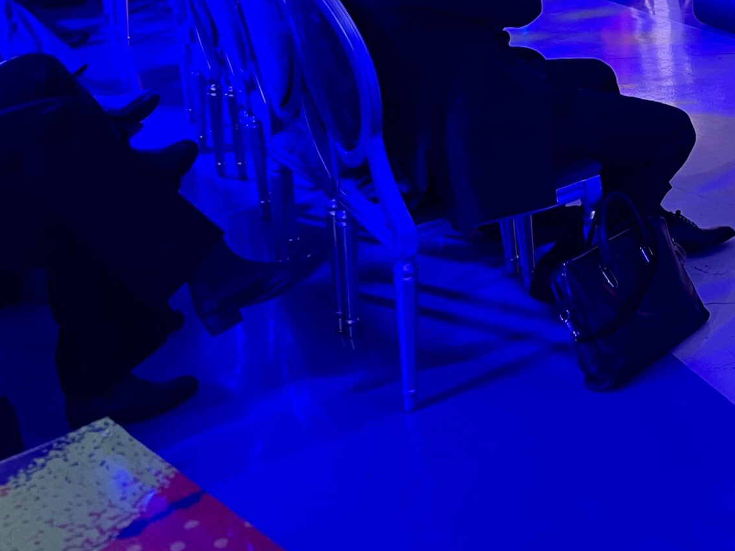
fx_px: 1253
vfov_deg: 23.9
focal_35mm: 59
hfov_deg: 29.9
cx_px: 775
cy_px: 20
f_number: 1.5
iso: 160
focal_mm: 5.7
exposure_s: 1/50
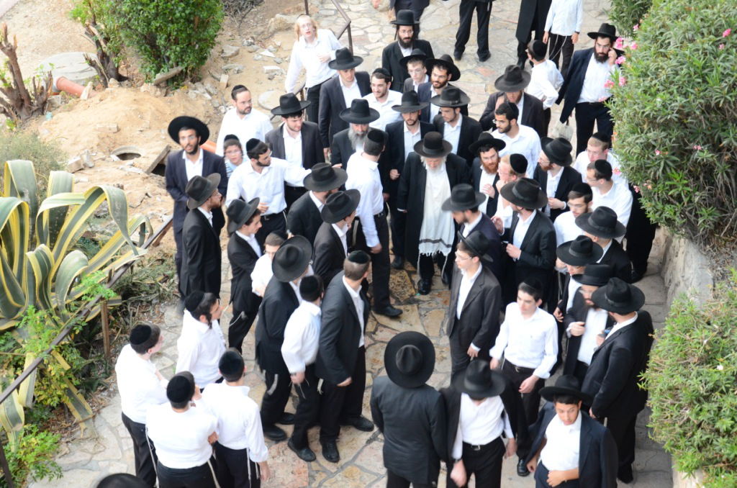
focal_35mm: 63
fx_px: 1287
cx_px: 368
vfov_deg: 21.5
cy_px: 244
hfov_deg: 32.0
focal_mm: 42
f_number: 5.6
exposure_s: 1/25
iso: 1250
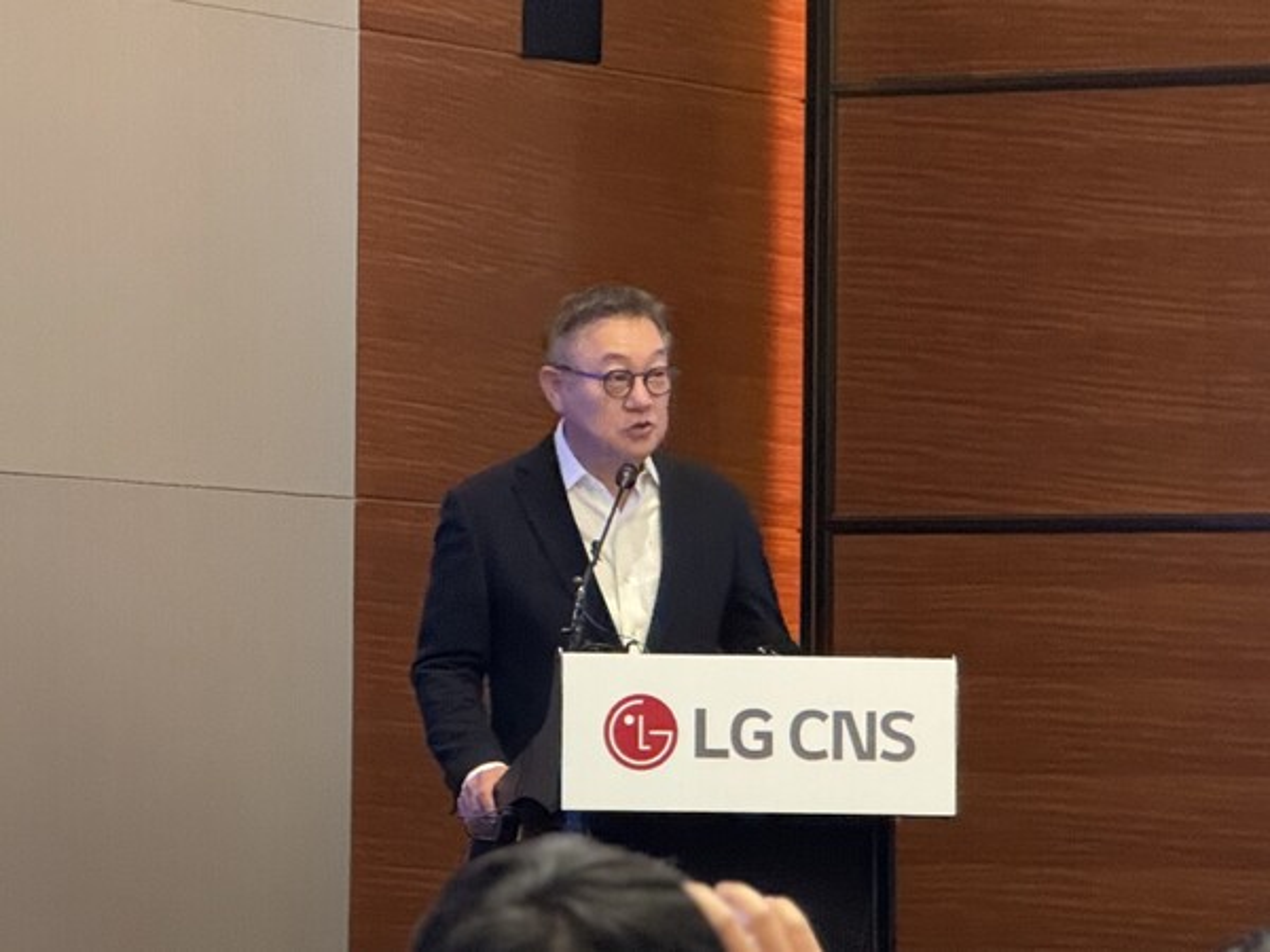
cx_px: 635
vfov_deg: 12.3
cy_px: 476
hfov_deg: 16.4
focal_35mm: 120
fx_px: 4403
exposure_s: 1/30
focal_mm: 15.66
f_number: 2.8
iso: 1600
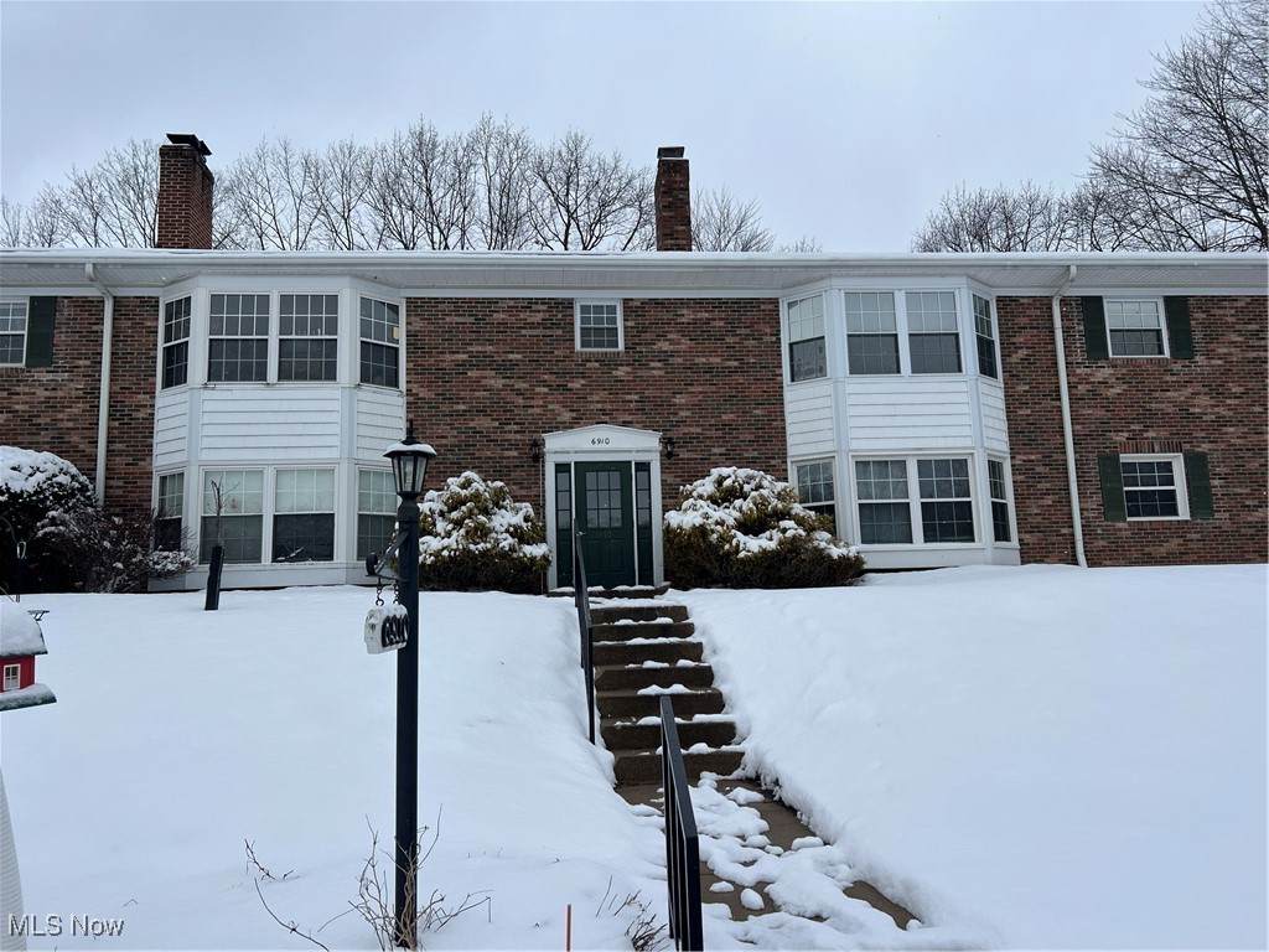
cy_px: 476
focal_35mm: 26
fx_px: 953
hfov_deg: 67.3
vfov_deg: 53.1
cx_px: 634
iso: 50
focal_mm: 5.7
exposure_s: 1/2045
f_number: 1.5
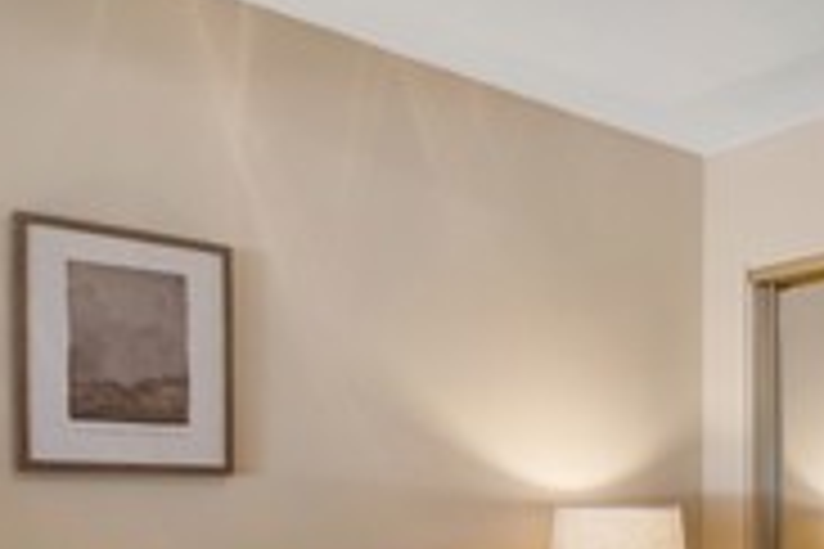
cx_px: 810
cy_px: 547
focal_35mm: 49
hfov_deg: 36.5
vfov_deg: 26.1
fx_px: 1121
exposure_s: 1/2.5
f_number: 8
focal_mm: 14
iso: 100
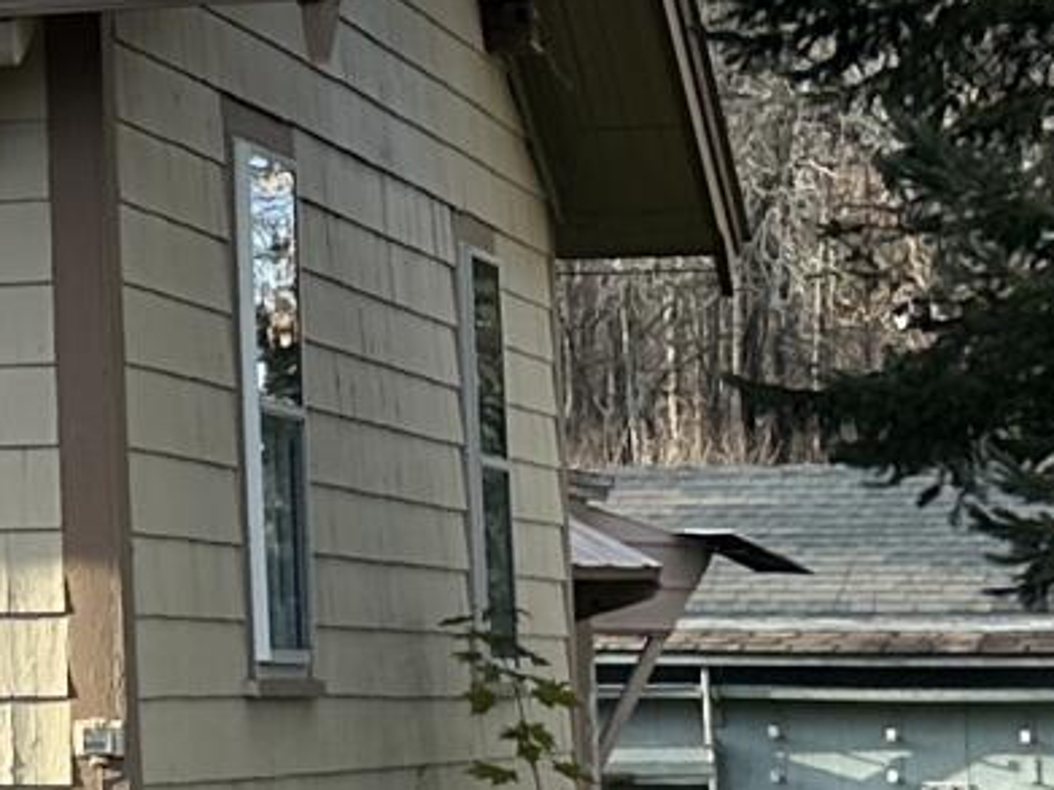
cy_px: 86
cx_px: -1202
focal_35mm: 184
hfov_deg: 9.8
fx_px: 5601
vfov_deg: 8.0
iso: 80
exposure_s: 1/1562
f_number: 1.78
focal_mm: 6.86
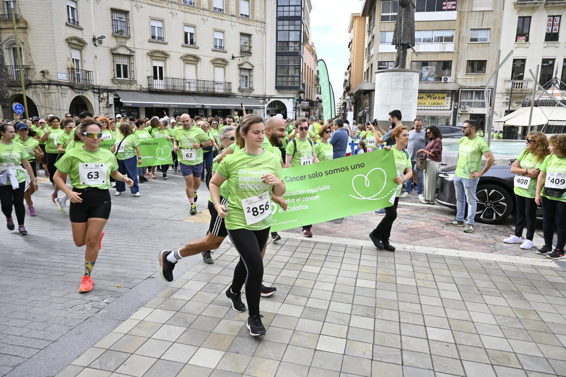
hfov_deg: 73.8
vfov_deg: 53.1
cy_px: 188
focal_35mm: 24
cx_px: 283
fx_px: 377
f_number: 5
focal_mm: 16
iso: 800
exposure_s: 1/1600
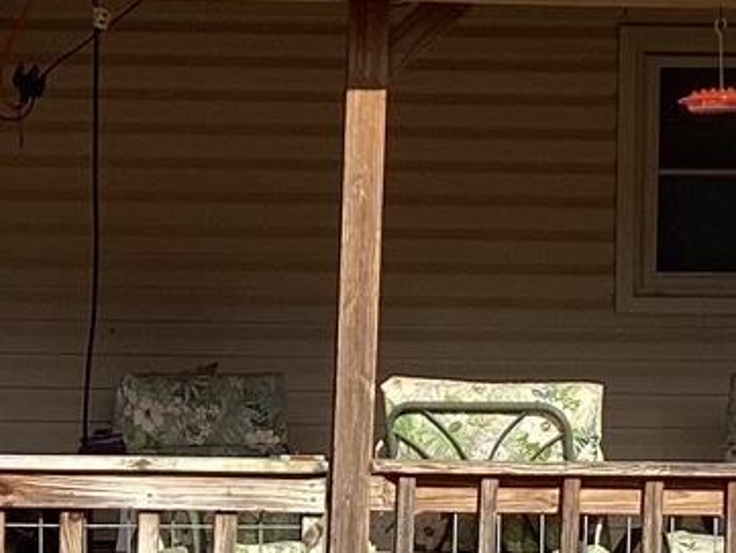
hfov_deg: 14.1
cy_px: 320
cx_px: 287
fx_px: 2978
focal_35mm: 140
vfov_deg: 10.6
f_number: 2.4
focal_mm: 3.3
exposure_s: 1/905
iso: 25
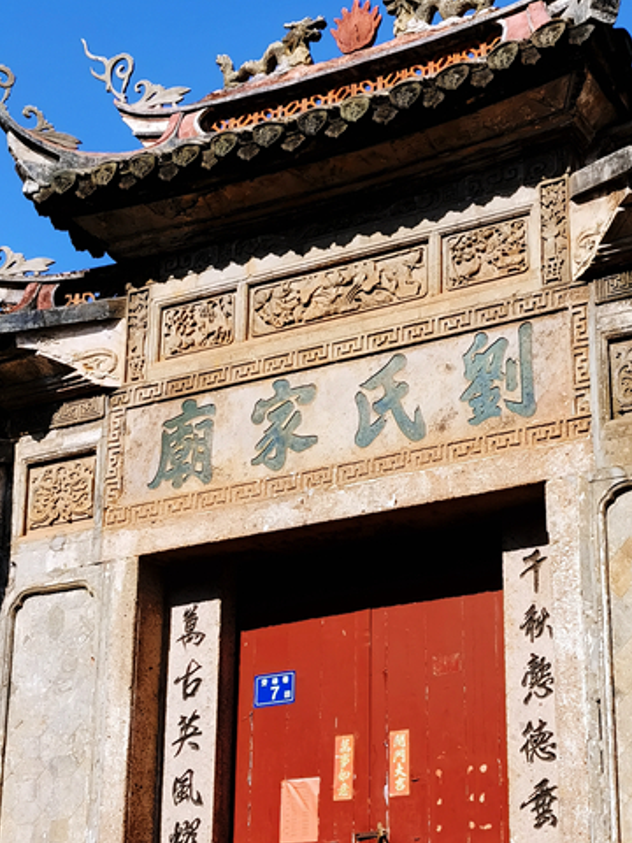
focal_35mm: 70
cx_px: 476
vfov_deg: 27.7
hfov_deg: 20.8
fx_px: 1704
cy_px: 516
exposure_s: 1/4566
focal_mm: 5.56
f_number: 1.6
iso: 50
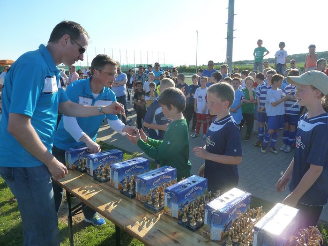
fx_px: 237
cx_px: 164
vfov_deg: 54.9
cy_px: 123
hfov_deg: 69.4
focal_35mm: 25
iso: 125
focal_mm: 4.1
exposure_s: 1/400
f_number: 4
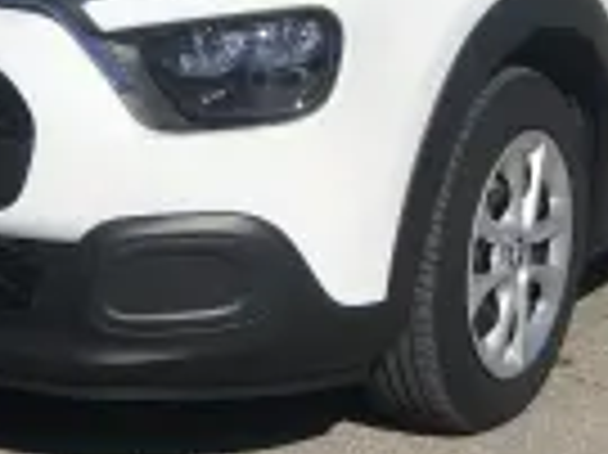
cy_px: -4
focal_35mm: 152
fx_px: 2667
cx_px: 288
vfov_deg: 9.7
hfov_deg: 13.0
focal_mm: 6.6
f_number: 2.8
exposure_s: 1/1919
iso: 20
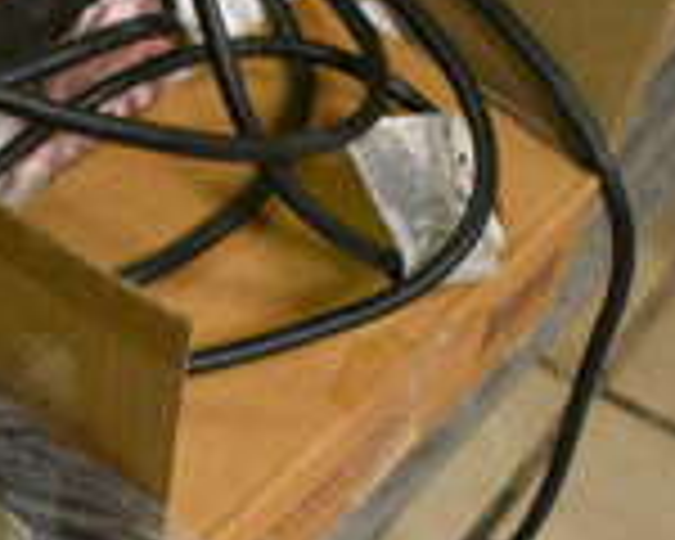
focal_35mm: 103
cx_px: -234
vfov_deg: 14.7
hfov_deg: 17.3
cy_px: 567
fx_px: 2058
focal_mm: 18
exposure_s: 1/125
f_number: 3.5
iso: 7200
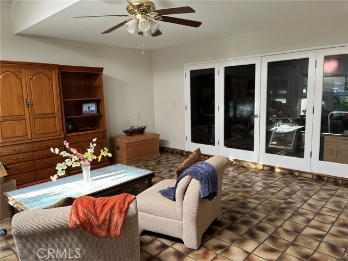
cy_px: 130
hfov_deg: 67.3
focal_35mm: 26
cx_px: 174
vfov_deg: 53.1
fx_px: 261
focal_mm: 5.1
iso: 125
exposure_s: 1/114
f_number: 1.6
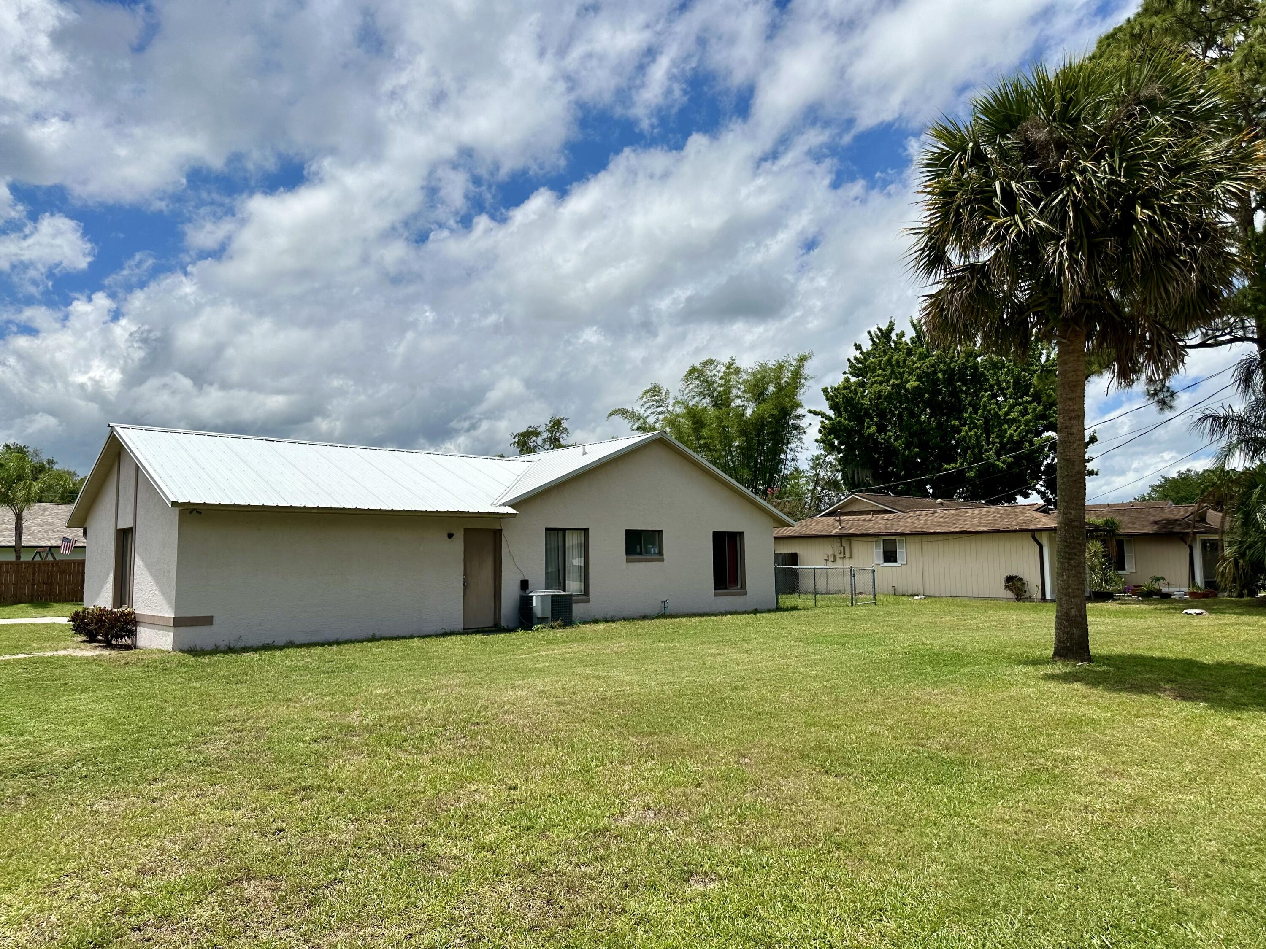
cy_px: 474
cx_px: 633
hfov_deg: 71.6
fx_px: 878
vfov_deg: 56.8
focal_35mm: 24
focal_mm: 6.86
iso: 80
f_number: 1.78
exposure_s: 1/10753
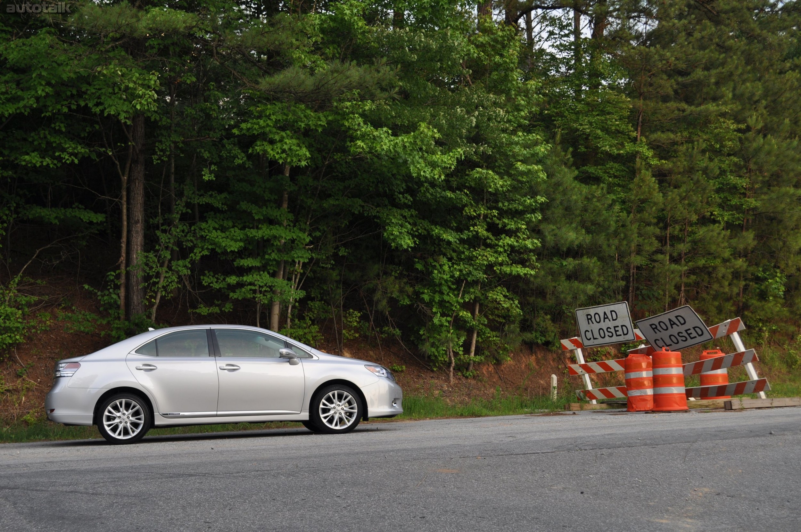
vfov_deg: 28.0
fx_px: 1067
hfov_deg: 41.2
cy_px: 266
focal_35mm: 48
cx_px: 400
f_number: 5.6
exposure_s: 1/125
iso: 220
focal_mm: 32
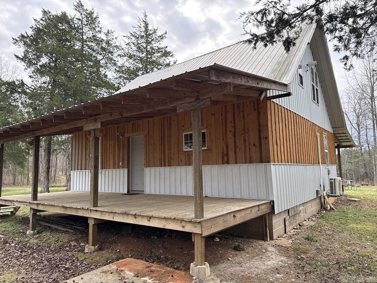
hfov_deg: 71.6
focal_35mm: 24
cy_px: 142
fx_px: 261
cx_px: 188
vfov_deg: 56.8
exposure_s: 1/1091
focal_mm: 6.76
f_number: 1.78
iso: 100
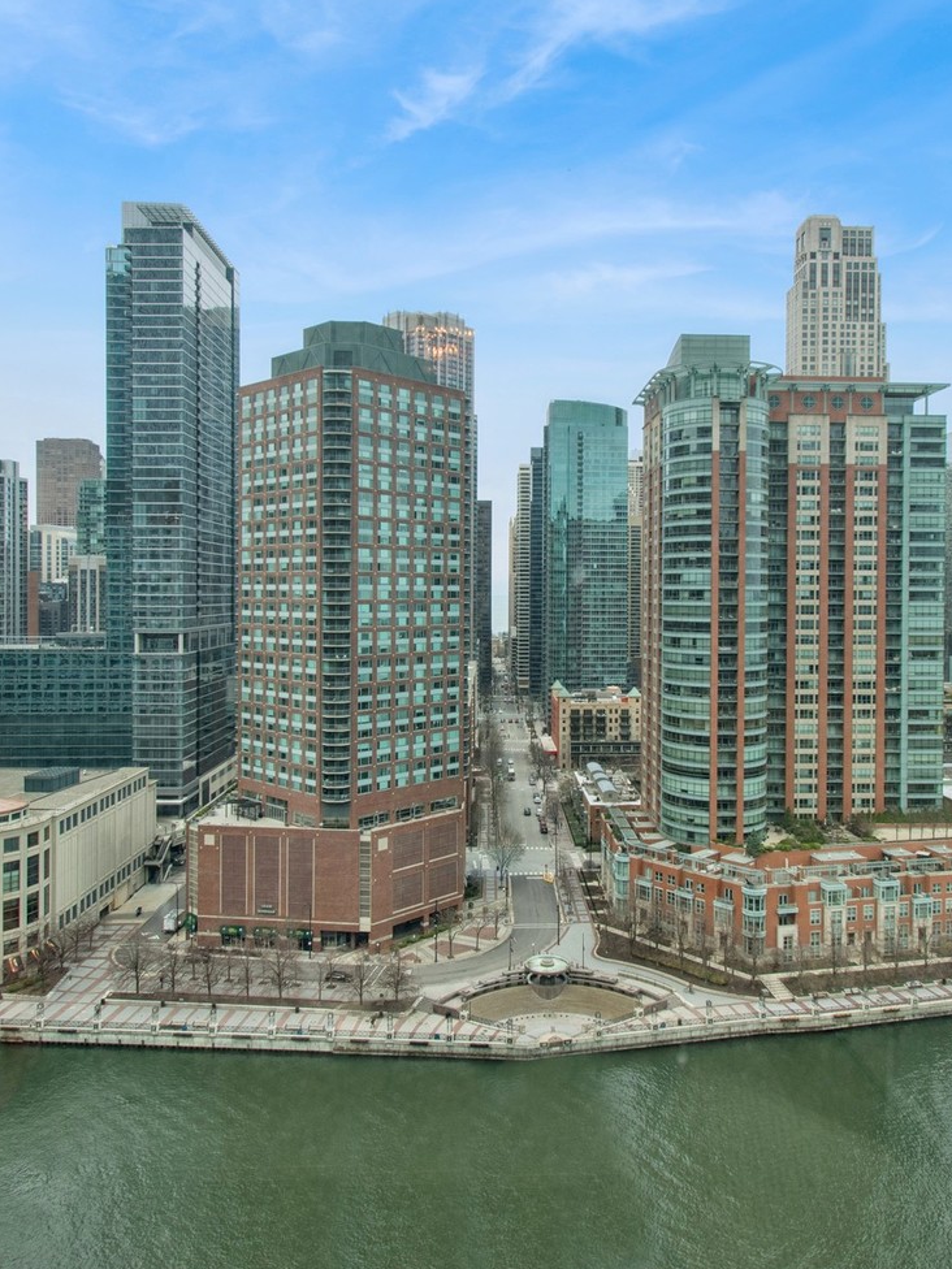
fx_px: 880
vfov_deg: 71.6
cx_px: 514
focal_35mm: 24
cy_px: 608
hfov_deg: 56.7
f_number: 11
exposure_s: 1/100
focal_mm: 10
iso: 200
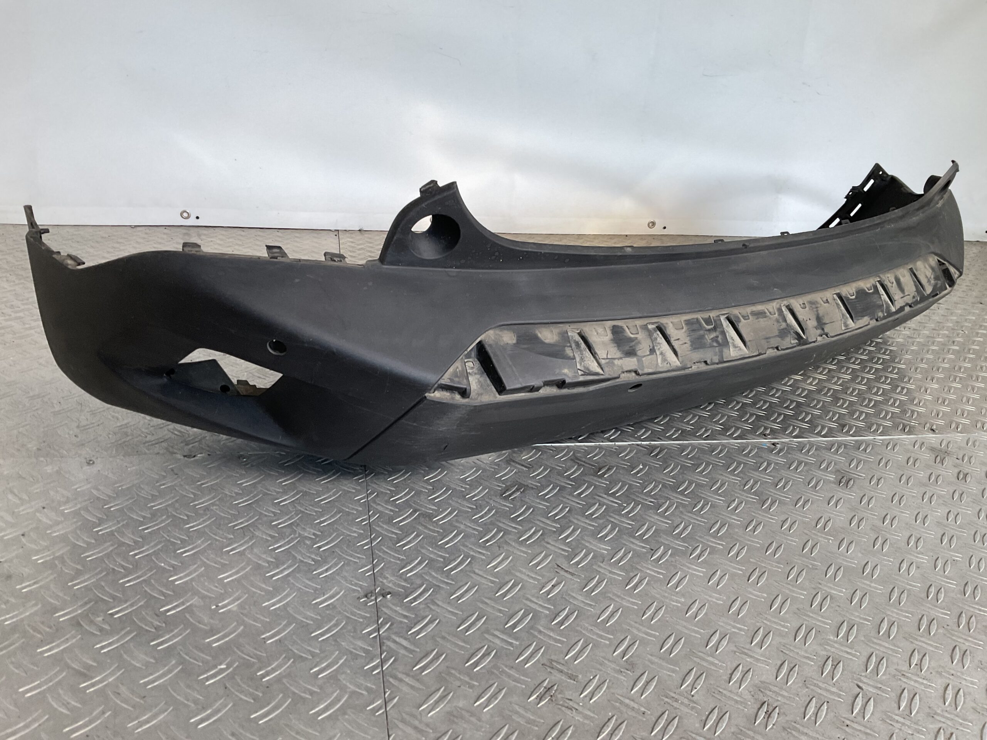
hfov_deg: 61.7
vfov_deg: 48.2
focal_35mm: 29
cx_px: 494
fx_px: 827
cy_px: 370
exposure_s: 1/120
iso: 64
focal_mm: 3
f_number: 1.8
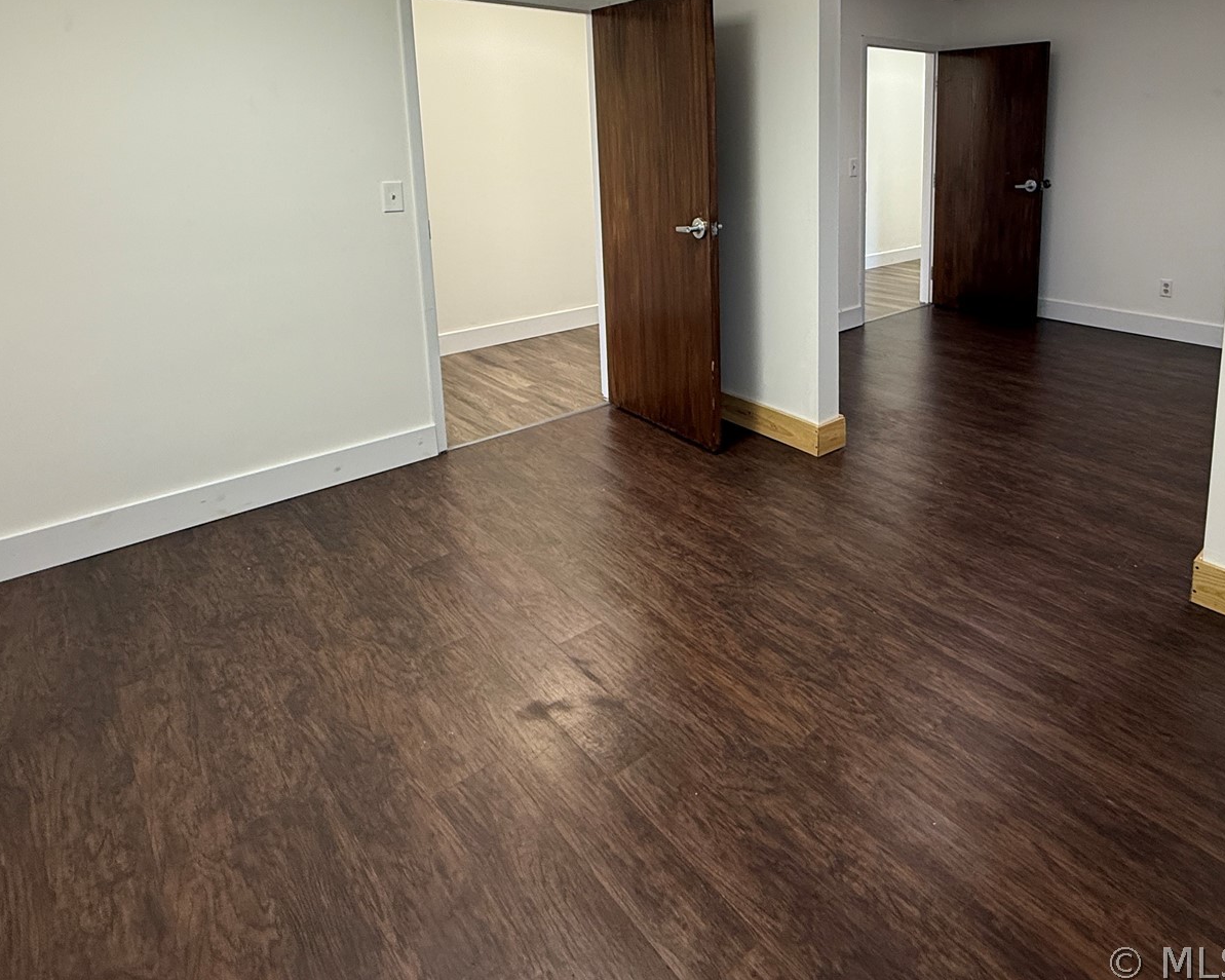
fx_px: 797
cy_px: 258
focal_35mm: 22
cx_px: 784
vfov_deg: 60.1
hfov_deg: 73.4
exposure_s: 1/120
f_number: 2.2
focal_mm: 2.22
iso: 200
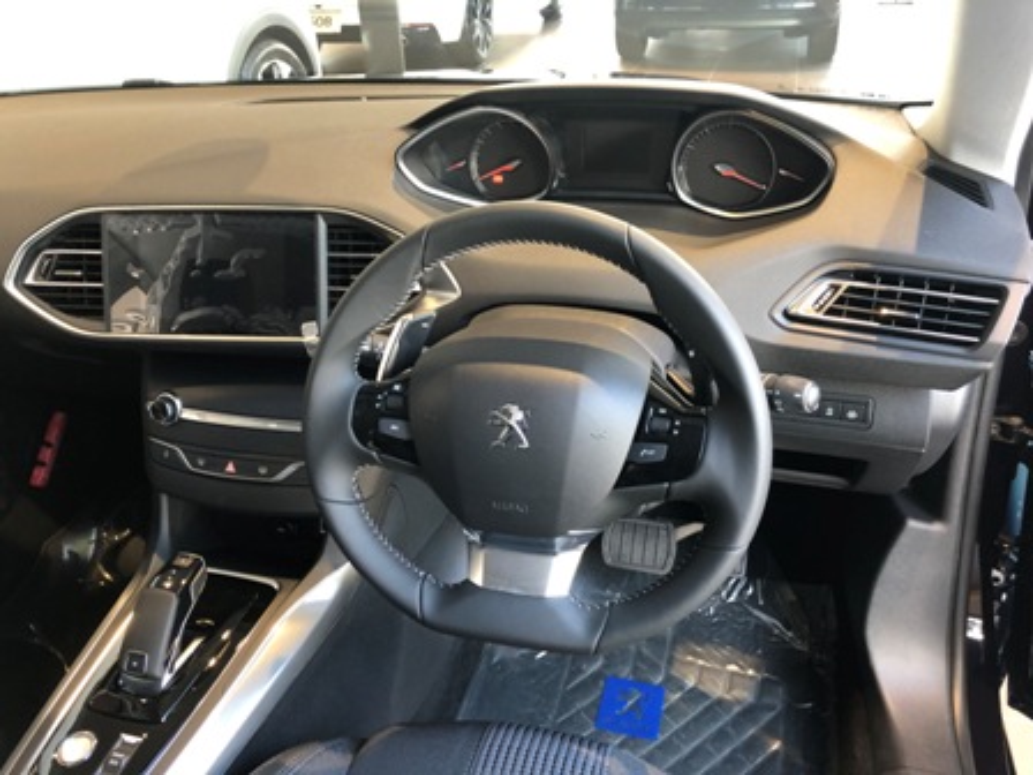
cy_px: 388
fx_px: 836
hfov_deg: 63.4
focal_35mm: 28
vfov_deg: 49.7
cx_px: 516
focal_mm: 4
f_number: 1.8
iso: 50
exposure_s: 1/15
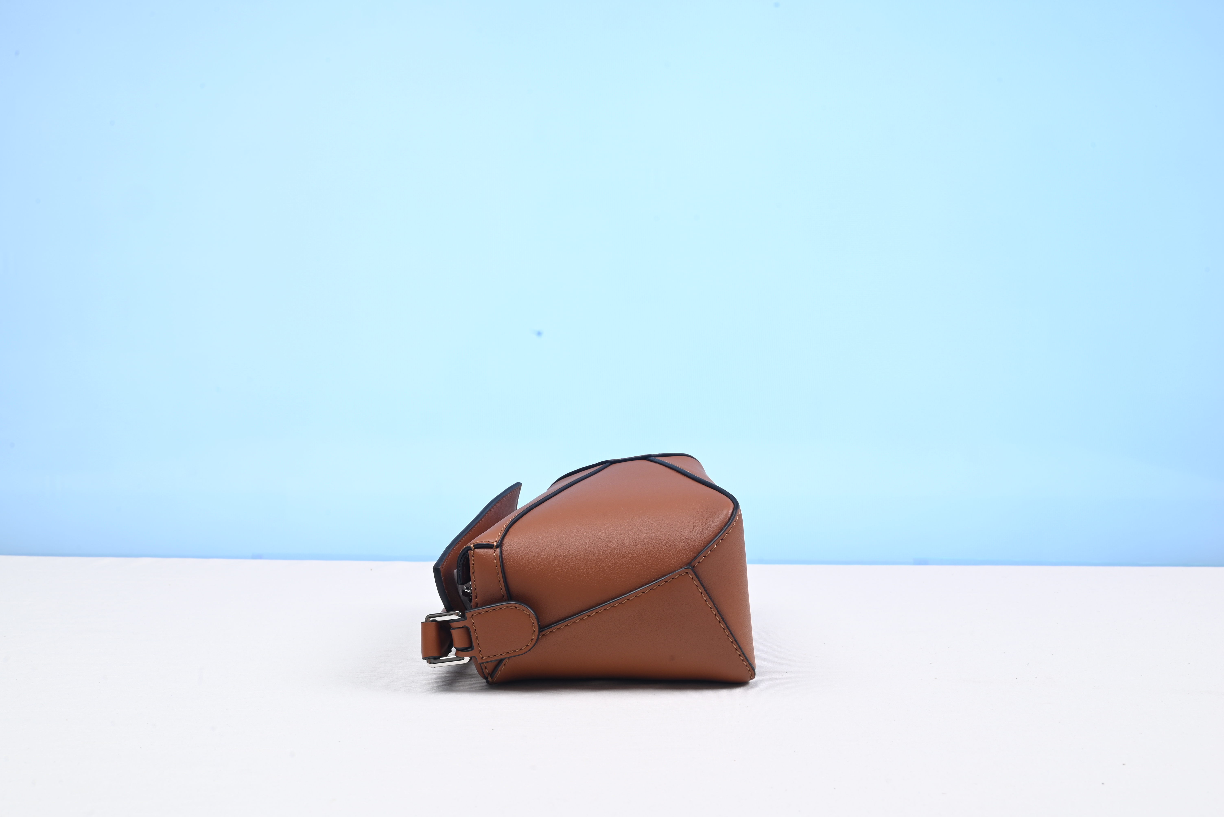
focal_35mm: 40
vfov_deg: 33.4
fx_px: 1360
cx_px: 612
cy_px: 408
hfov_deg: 48.4
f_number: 16
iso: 100
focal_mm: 40
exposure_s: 1/2
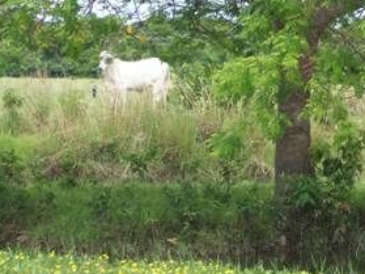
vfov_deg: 6.2
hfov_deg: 8.2
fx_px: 2530
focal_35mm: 240
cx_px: 339
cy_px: -13
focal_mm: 17.1
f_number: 5.1
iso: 64
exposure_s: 1/181
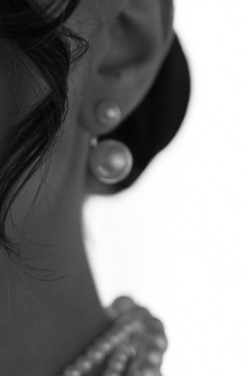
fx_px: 7096
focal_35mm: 680
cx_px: -92
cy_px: 562
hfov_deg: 2.0
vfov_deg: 3.0
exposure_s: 1/320
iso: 250
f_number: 1.8
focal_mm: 135
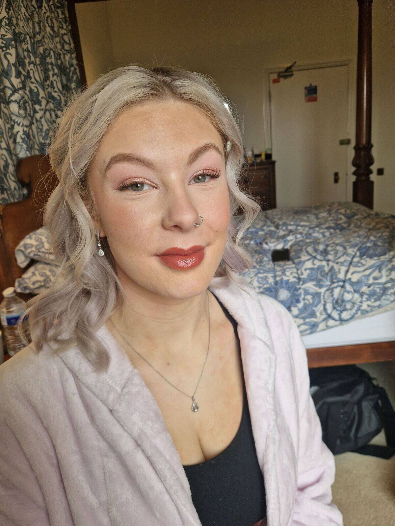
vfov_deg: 73.9
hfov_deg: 58.9
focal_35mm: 23
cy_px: 263
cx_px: 198
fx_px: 350
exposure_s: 1/180
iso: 64
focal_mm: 5.4
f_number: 1.8
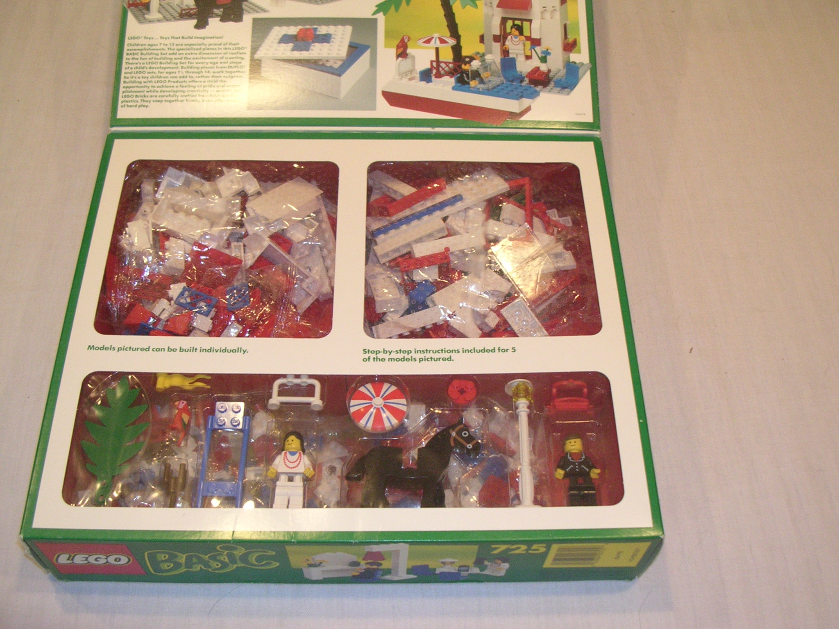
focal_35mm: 38
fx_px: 921
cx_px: 420
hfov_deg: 49.0
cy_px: 314
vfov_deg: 37.7
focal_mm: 5.8
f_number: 2.8
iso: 312
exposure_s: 1/27.7
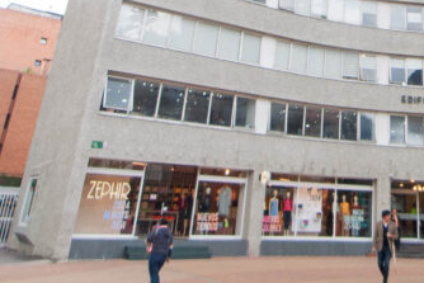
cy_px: -34
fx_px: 542
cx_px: 347
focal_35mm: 46
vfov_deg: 26.7
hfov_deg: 40.7
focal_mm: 10
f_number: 5
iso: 100
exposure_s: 1/320
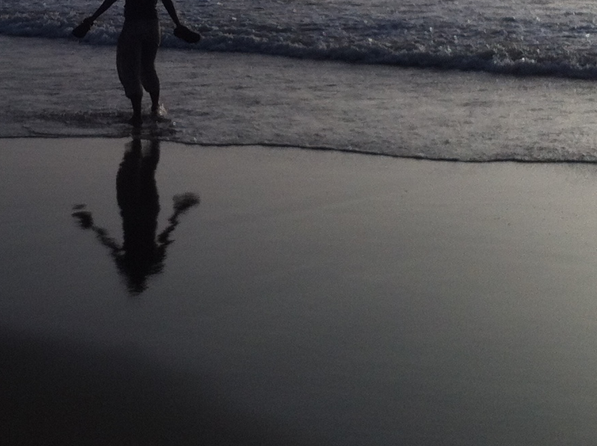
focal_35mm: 103
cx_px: 143
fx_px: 1774
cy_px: 17
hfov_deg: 19.0
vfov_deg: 14.1
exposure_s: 1/3352
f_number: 2.8
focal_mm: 3.85
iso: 80
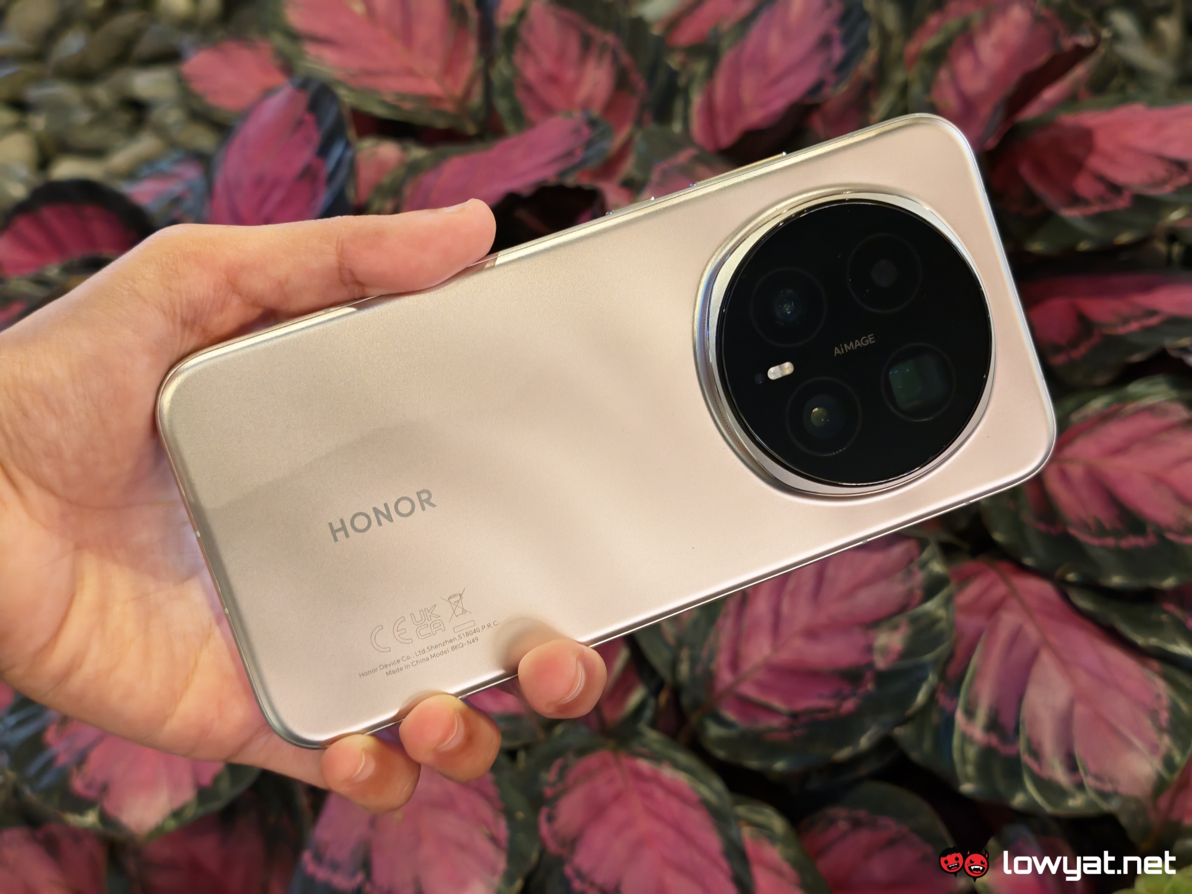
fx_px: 1584
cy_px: 447
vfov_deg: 31.5
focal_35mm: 46
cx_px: 596
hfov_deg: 41.2
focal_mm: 5.4
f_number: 1.6
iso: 250
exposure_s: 1/50
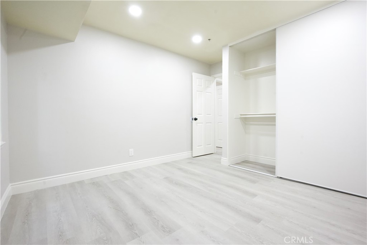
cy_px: 122
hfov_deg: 96.7
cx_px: 184
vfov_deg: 73.8
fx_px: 163
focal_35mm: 16
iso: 6400
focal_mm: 16
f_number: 10
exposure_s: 1/40
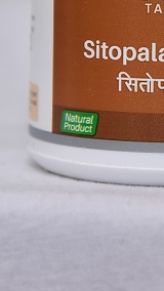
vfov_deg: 9.2
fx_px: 1799
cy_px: 37
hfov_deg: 5.2
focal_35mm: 233
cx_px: 169
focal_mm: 120
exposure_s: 1/160
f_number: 5.6
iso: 1600
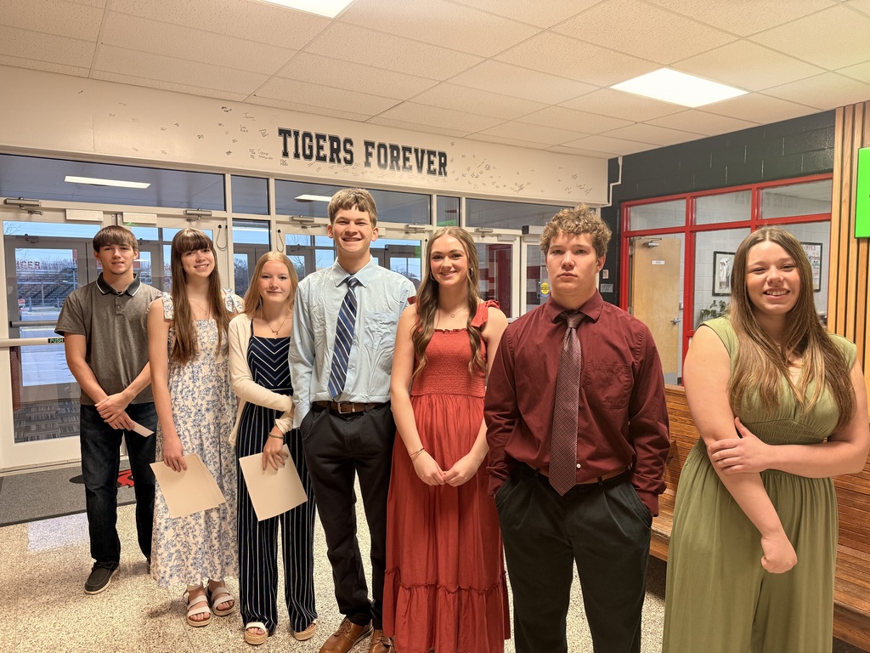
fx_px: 603
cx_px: 435
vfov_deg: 56.8
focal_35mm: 24
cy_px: 326
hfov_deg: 71.6
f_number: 1.78
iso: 200
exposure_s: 1/60
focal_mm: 6.76
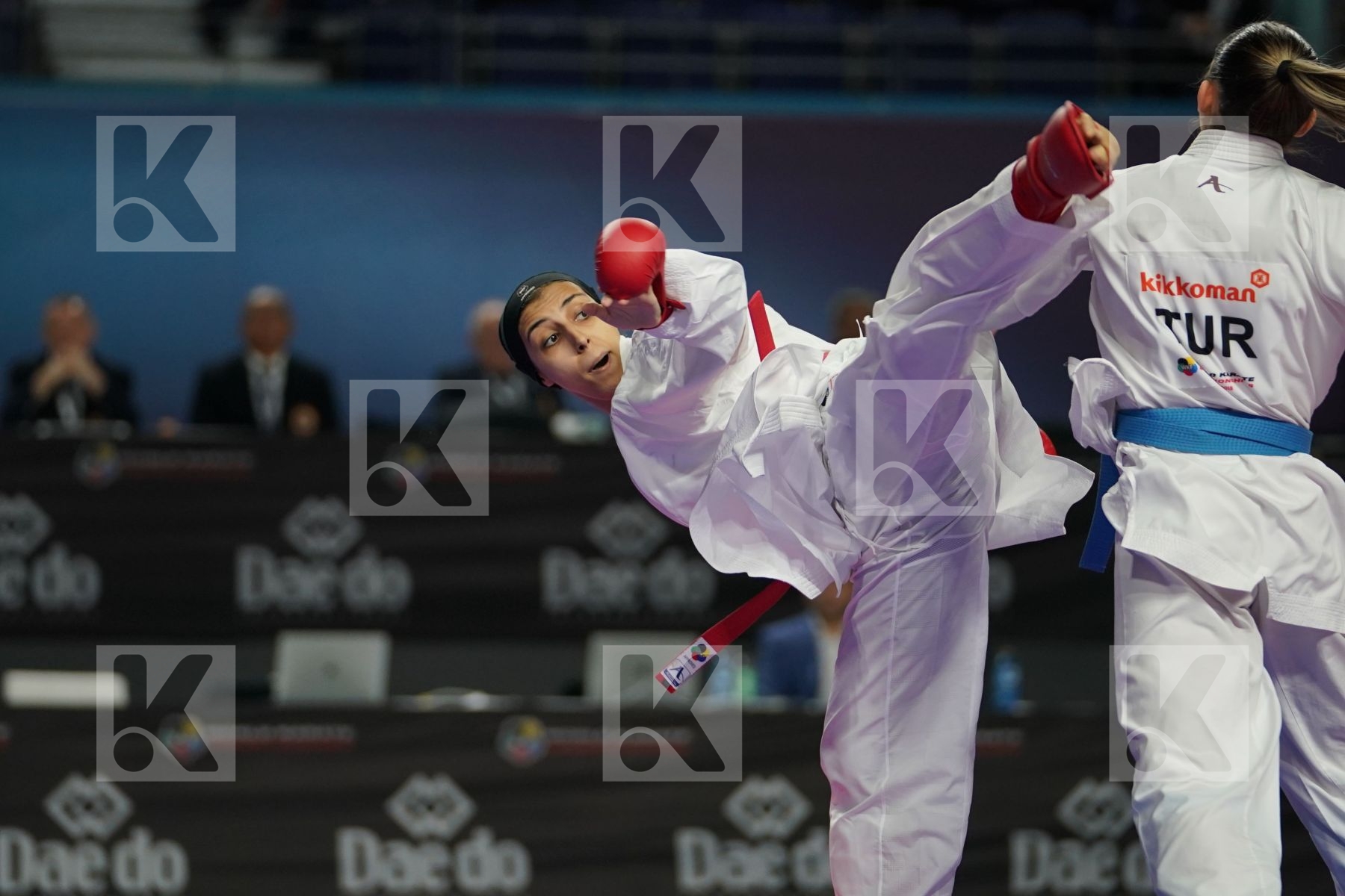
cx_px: 672
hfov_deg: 8.7
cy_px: 448
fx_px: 8891
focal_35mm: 238
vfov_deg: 5.8
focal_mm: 159
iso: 1250
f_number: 2.8
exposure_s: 1/1000
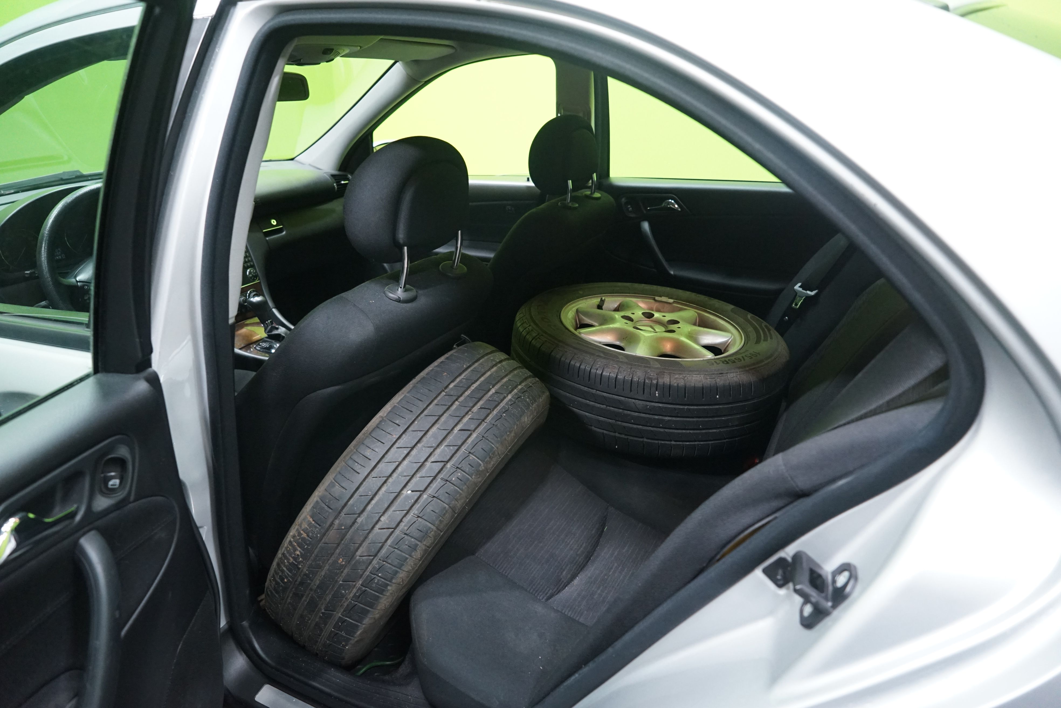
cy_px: 354
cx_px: 530
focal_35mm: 24
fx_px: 707
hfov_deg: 73.7
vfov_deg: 53.1
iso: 3200
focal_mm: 24
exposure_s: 1/20
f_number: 4.5
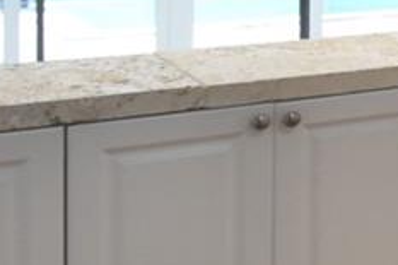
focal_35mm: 103
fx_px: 1138
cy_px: -115
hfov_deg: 14.1
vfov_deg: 12.7
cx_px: 943
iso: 800
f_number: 3.5
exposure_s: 1/125
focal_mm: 10
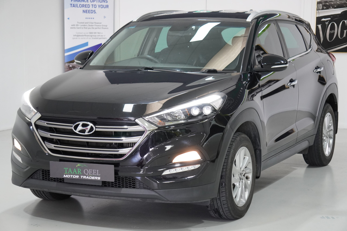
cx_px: 174
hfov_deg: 24.6
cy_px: 116
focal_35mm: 82
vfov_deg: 16.6
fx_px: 795
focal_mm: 55
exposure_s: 1/80
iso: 1250
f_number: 4.5
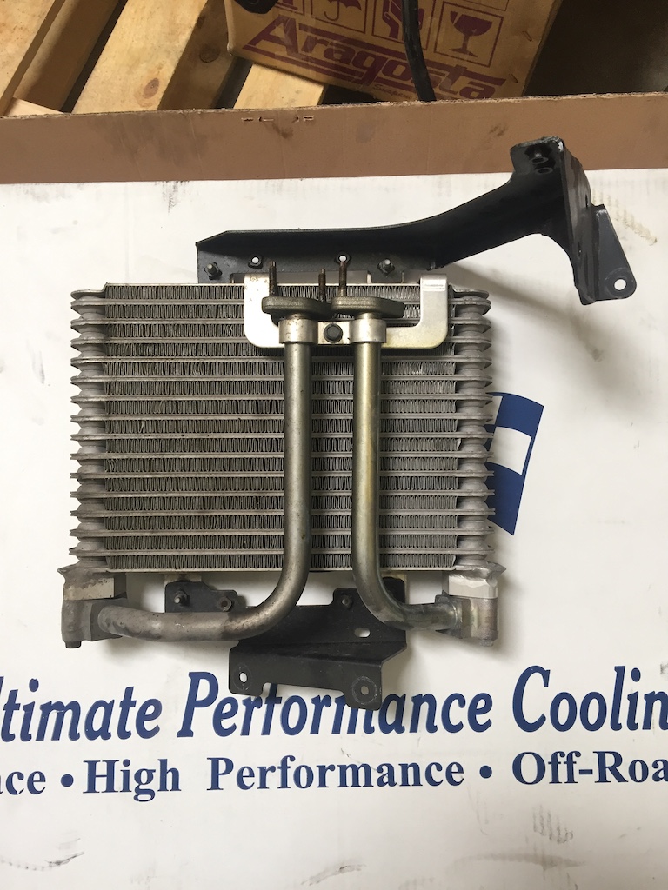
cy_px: 445
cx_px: 334
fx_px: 746
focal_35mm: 29
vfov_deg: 61.7
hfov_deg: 48.2
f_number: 2.2
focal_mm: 4.15
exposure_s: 1/30
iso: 32
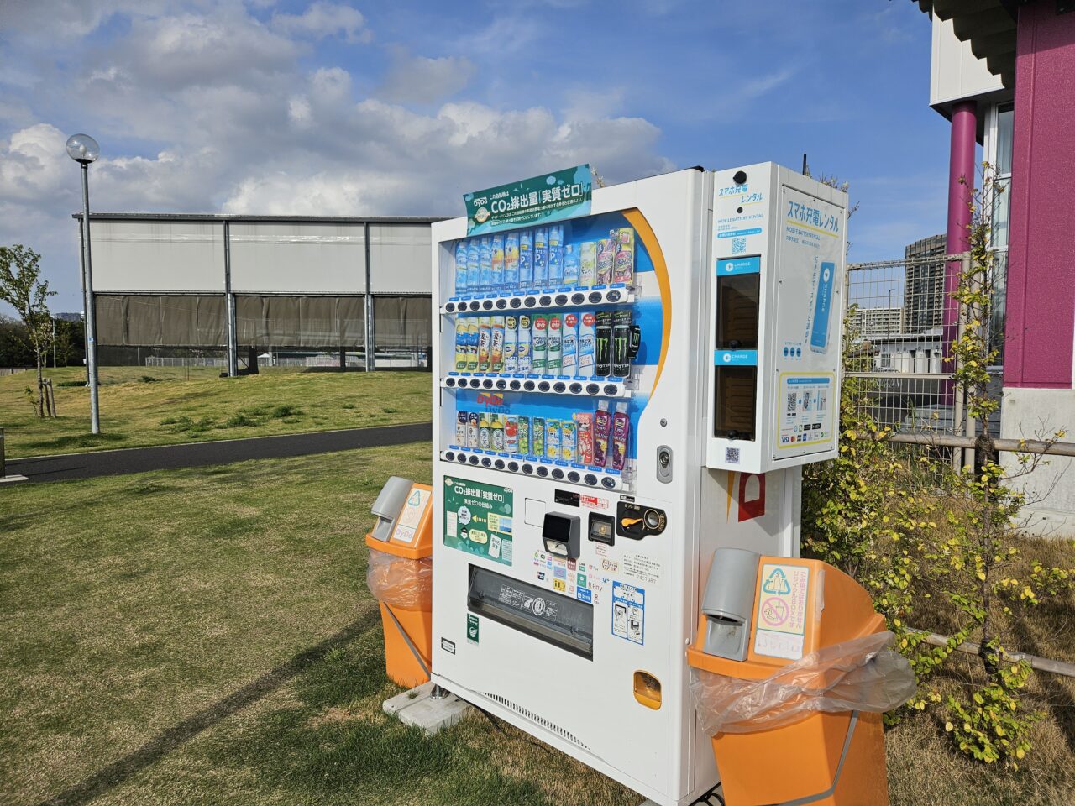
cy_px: 403
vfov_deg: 58.9
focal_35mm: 23
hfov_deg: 73.9
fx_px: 714
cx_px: 538
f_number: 1.8
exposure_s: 1/3967
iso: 25
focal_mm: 5.4
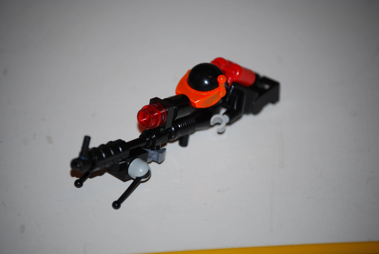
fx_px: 2055
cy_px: 127
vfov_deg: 7.1
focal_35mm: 195
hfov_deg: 10.5
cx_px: 190
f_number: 5
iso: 200
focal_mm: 130
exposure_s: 1/60
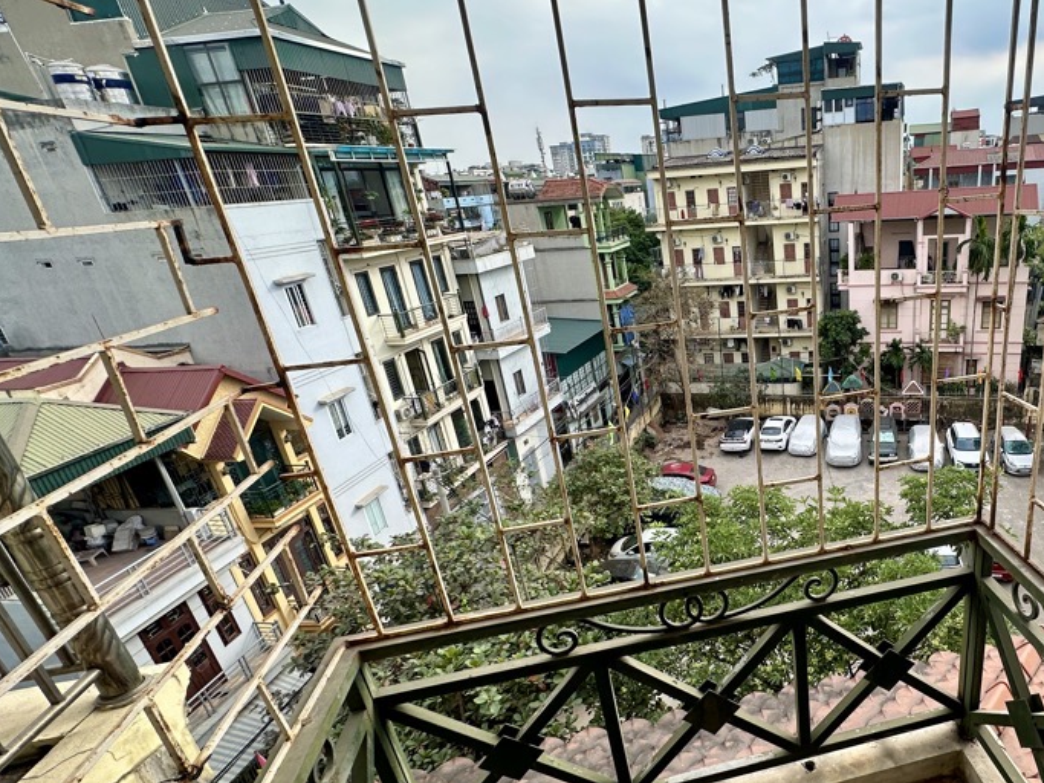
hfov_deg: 74.1
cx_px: 767
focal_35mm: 21
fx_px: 633
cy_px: 437
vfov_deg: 63.2
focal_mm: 2.22
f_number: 2.2
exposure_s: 1/418
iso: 40
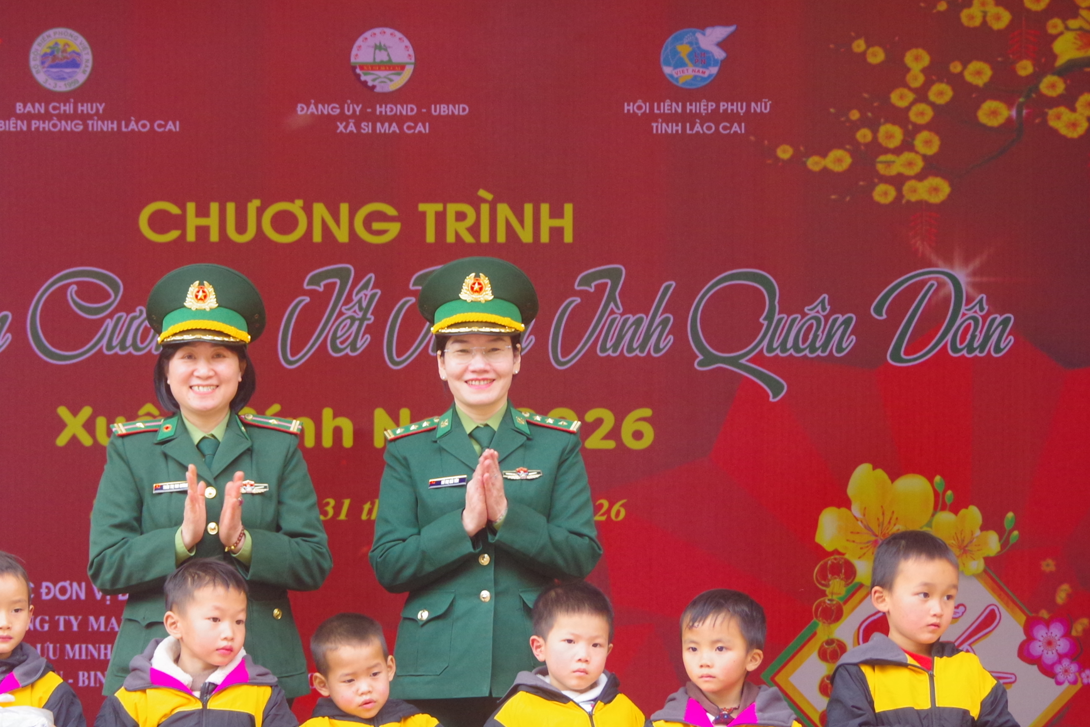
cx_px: 239
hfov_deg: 15.8
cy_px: 497
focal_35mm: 129
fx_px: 3906
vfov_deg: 10.6
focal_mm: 40
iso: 800
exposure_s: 1/100
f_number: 4.5
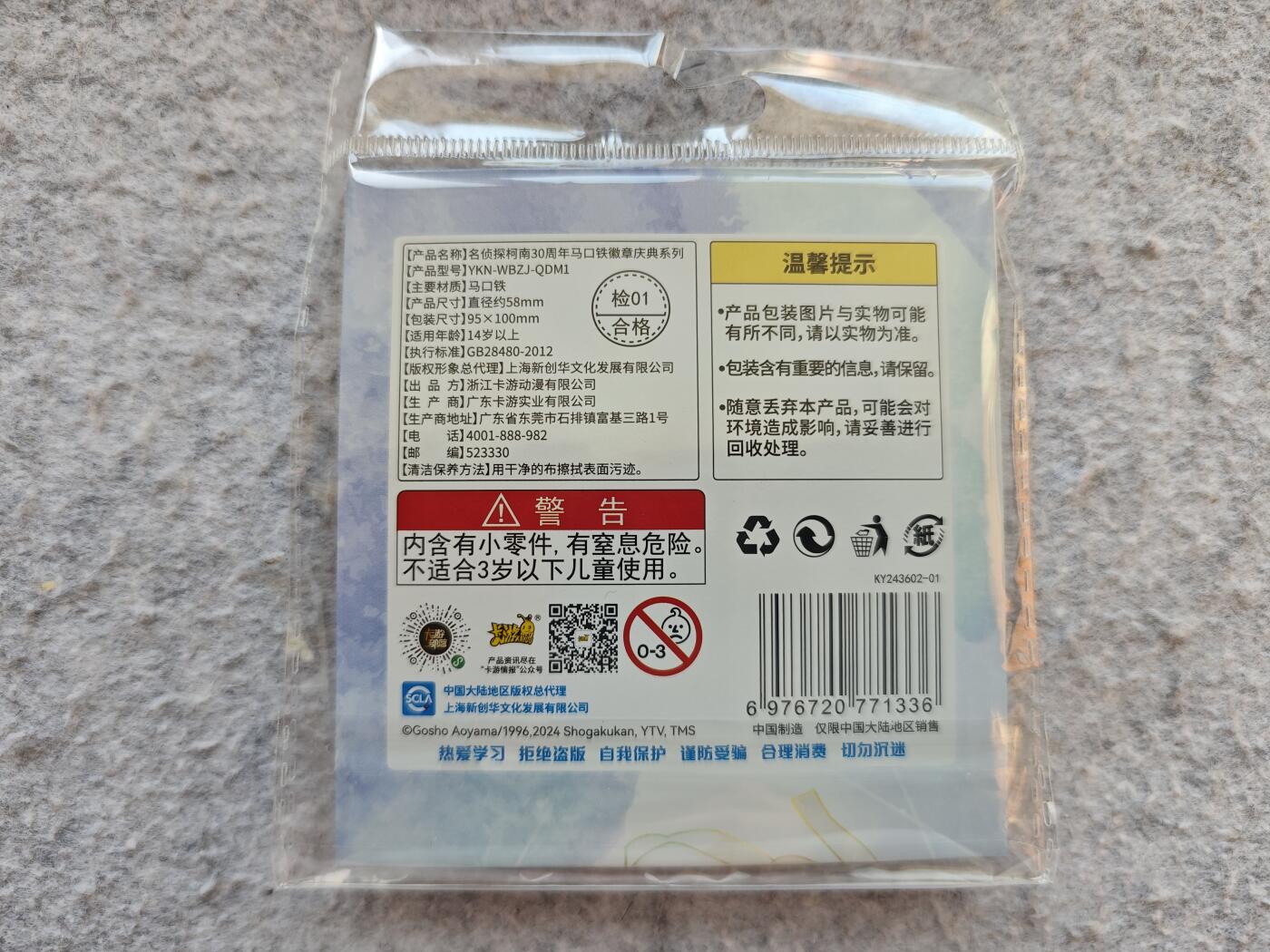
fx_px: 844
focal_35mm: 23
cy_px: 476
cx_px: 635
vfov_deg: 58.9
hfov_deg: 73.9
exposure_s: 1/107
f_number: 1.6
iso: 50
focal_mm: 6.55
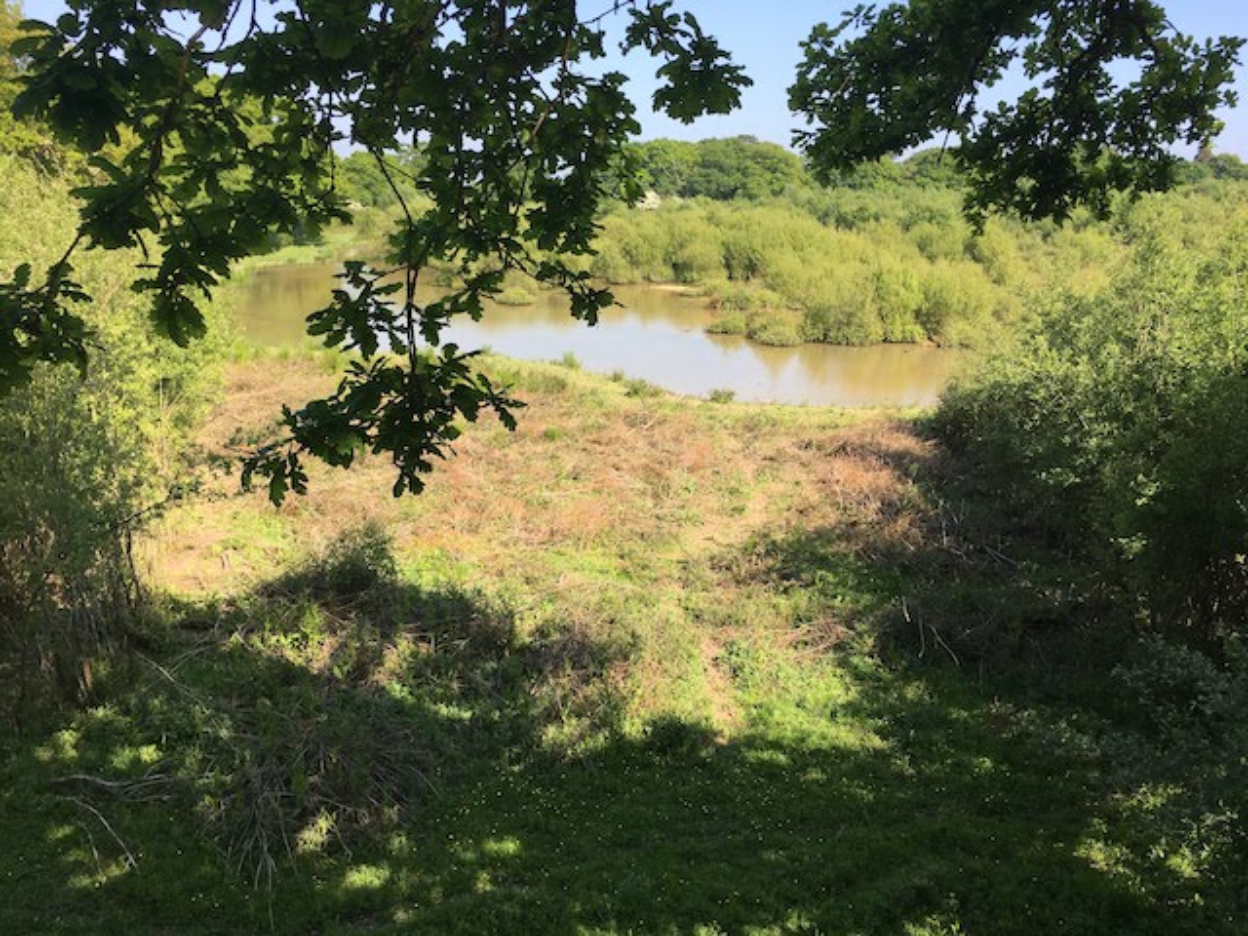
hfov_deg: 61.7
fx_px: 1046
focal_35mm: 29
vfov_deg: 48.2
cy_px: 468
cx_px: 624
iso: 25
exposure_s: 1/513
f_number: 2.2
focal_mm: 4.15
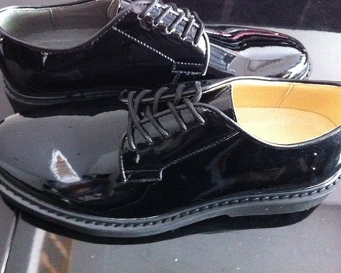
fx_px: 394
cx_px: 151
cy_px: 130
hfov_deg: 46.7
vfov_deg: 38.2
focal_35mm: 39
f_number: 2.8
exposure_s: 1/15
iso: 1000
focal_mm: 3.85
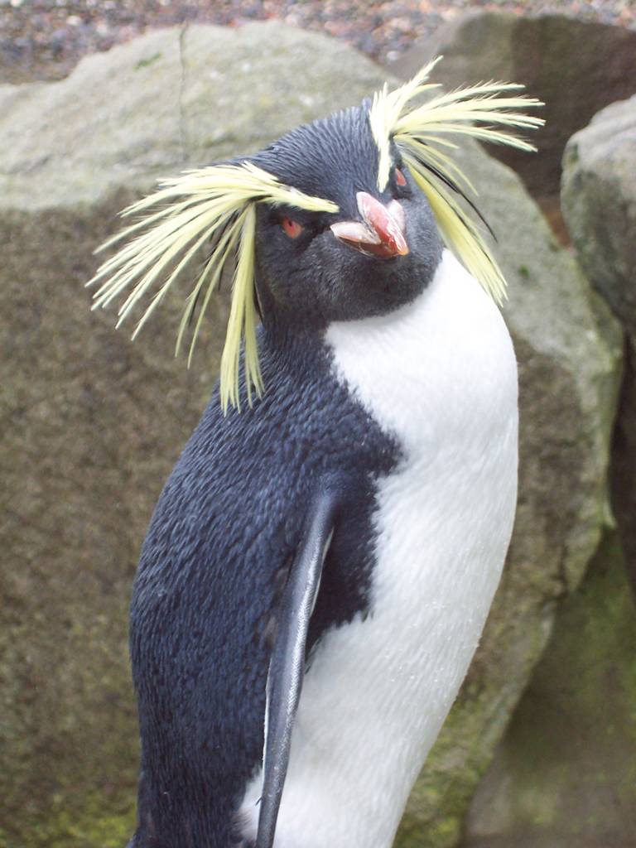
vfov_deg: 17.7
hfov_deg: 13.3
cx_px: 318
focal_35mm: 111
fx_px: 2719
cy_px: 424
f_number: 4.8
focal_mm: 16.8
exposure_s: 1/45
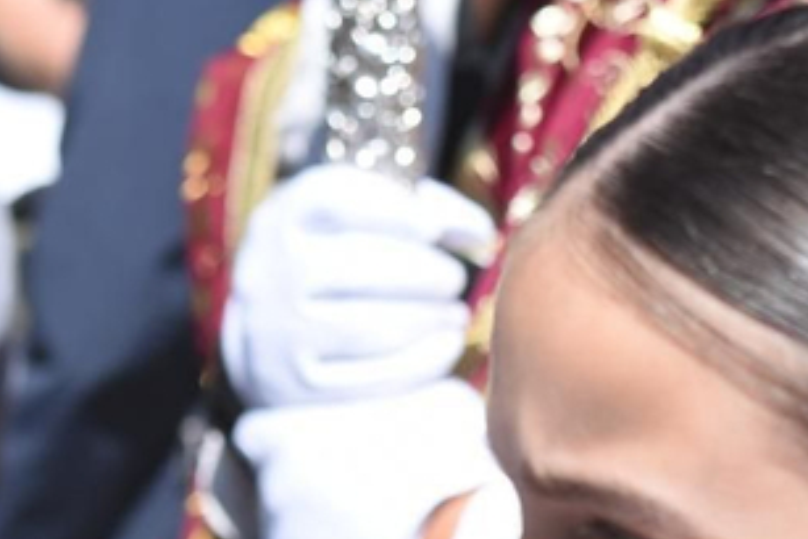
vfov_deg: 3.8
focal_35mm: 365
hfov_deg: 5.6
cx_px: 545
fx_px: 8196
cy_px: 492
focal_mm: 70
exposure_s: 1/400
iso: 100
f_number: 4.5
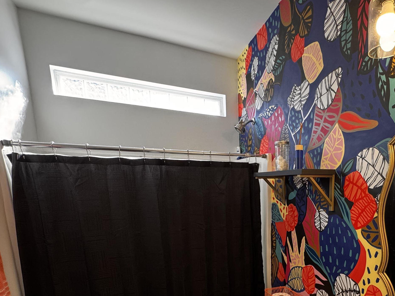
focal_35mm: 23
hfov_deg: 70.1
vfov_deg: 54.8
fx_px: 262
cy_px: 237
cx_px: 285
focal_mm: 2.22
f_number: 2.2
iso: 200
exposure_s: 1/120
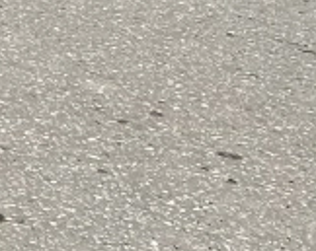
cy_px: -505
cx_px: -687
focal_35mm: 197
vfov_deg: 7.0
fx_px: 1839
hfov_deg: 8.1
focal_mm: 5.7
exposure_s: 1/5319
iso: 50
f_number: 1.5
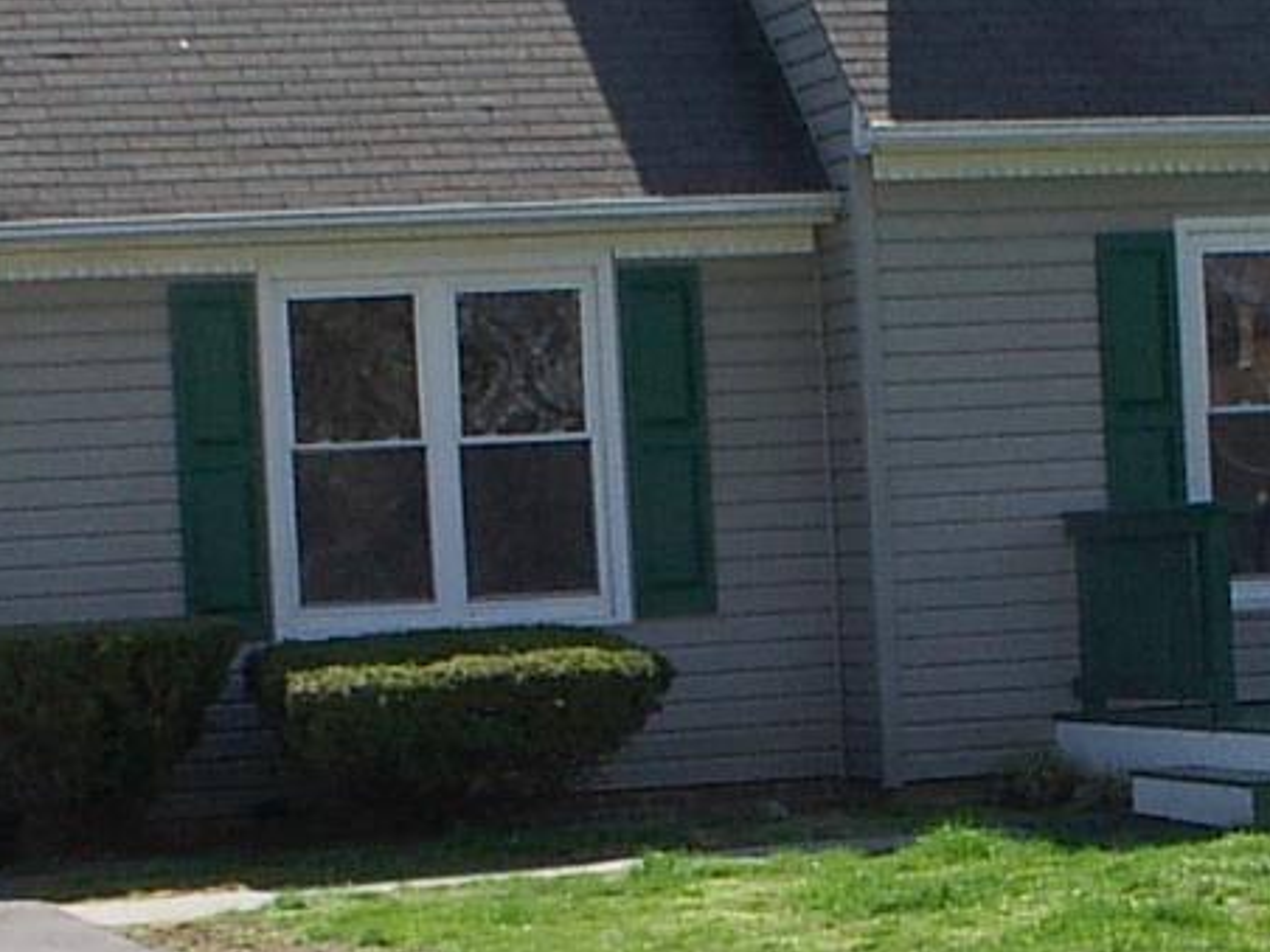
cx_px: 688
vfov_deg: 11.3
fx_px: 4806
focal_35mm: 131
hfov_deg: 15.1
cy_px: 640
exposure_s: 1/180
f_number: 6.2
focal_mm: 5.8
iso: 100
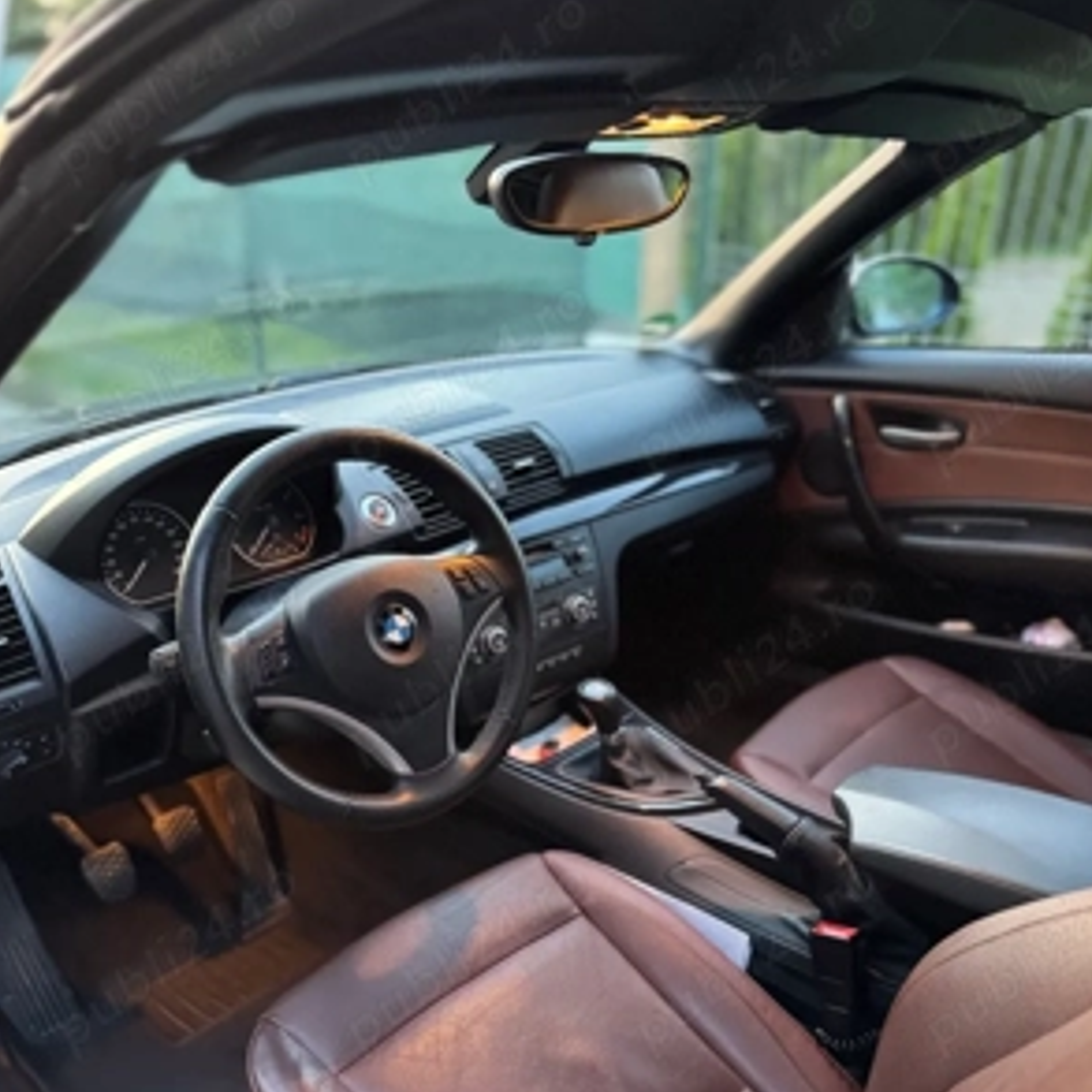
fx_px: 1035
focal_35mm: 29
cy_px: 712
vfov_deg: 54.7
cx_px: 540
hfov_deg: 55.6
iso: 800
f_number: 1.78
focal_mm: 6.76
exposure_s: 1/46
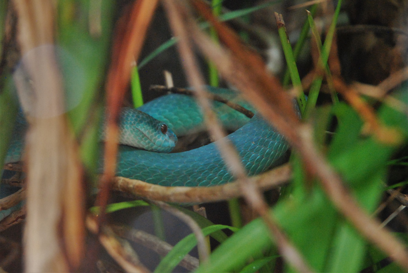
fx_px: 1191
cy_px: 136
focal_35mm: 105
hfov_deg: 19.4
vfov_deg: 13.1
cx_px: 204
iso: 1600
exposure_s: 1/50
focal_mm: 70
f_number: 4.5
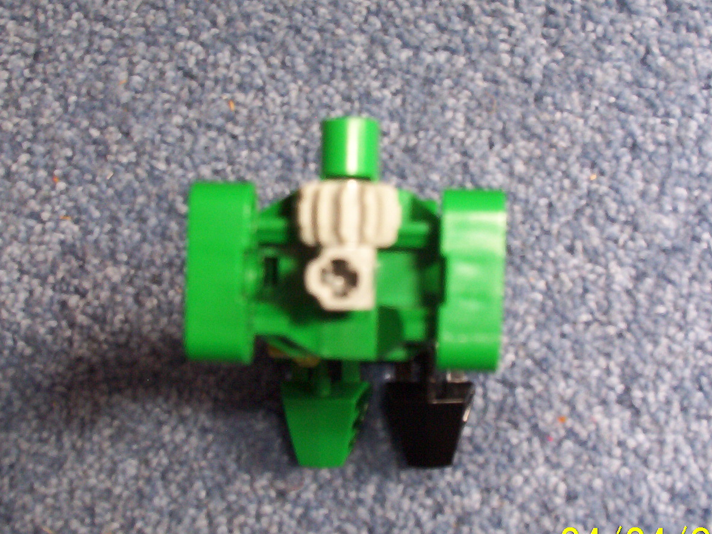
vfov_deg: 27.0
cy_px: 265
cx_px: 332
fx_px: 1111
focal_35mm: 54
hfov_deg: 35.5
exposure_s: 1/30
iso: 140
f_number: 4.5
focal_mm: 6
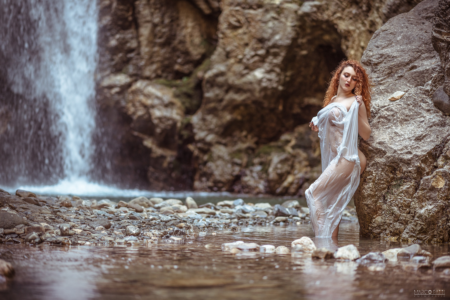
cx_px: 225
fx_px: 1313
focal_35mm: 105
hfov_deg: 19.4
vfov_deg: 13.1
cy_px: 150
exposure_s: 1/200
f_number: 1.4
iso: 250
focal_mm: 105
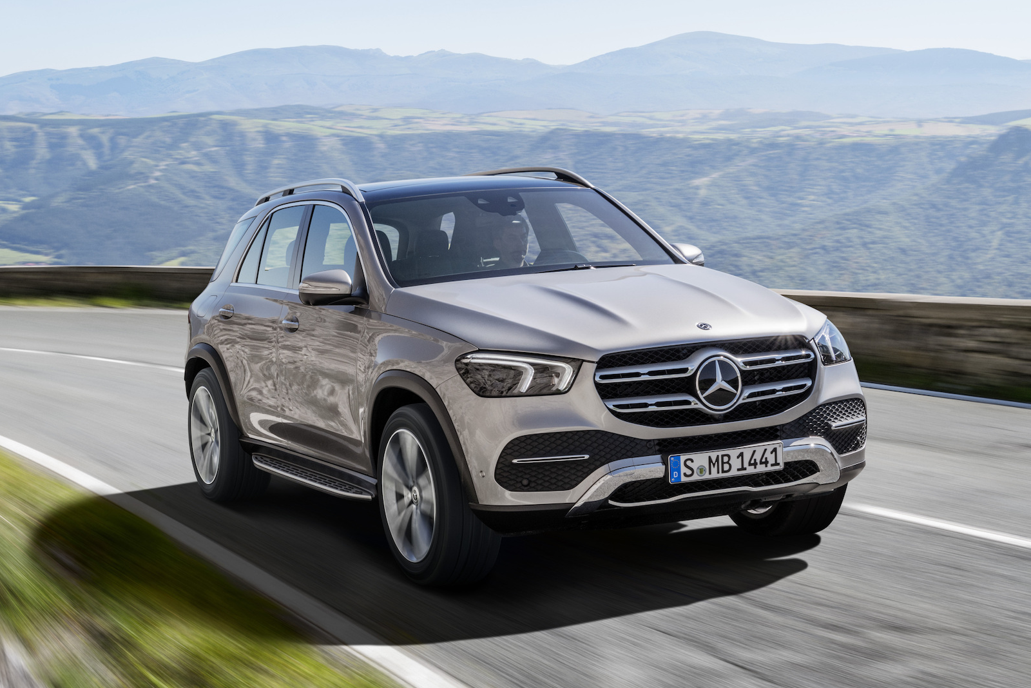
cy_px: 321
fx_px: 1776
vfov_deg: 21.9
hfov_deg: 31.9
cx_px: 278
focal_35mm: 62
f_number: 16
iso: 100
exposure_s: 1/6
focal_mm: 42
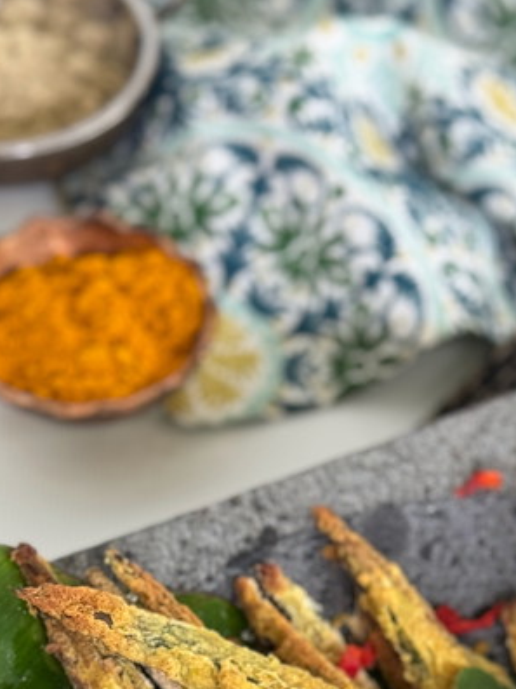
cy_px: 663
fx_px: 2087
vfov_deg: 18.3
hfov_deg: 13.9
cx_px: 528
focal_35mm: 105
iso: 100
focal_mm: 6.76
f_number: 1.78
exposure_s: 1/121
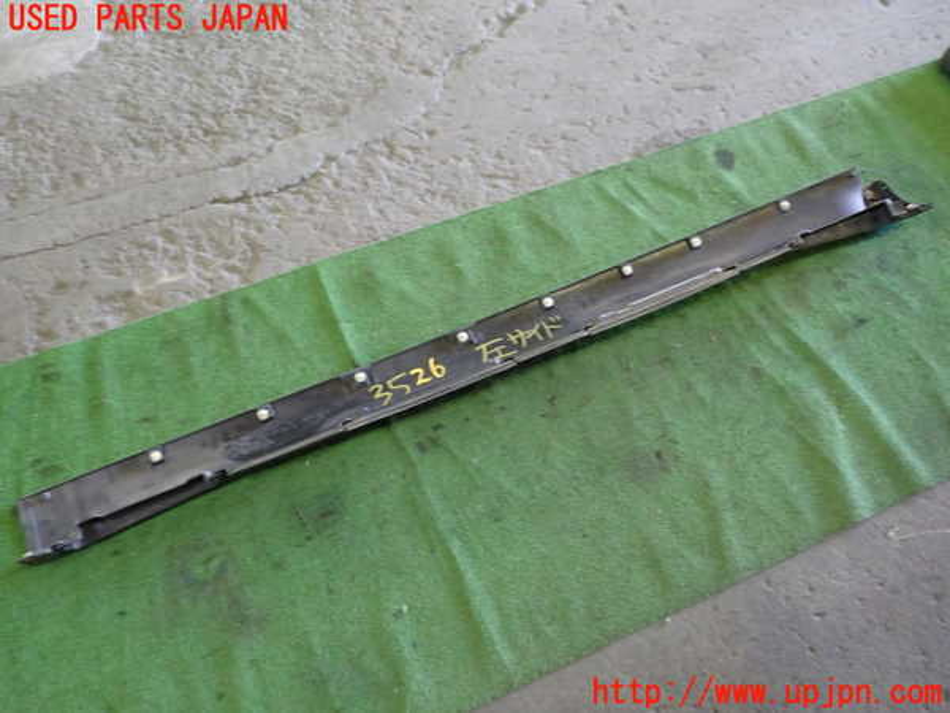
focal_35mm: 30
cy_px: 356
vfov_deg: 46.8
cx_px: 475
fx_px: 823
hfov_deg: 60.0
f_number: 2.3
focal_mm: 5.4
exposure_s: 1/30
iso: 500
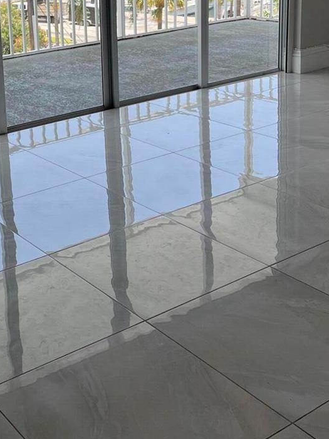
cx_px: 53
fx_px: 723
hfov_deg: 25.1
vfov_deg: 32.4
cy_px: 59
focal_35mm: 57
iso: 50
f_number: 1.6
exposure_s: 1/992
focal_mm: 5.1
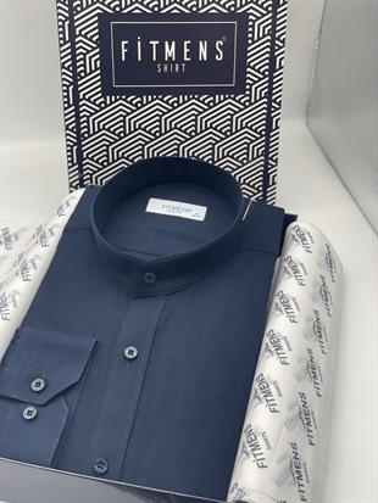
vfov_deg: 36.8
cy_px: 252
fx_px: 757
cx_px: 189
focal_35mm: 52
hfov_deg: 28.0
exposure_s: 1/100
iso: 50
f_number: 2
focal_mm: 6
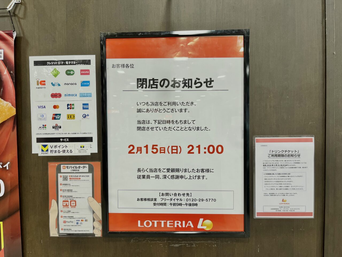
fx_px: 257
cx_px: 171
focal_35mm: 26
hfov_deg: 67.3
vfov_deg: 53.1
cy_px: 128
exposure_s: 1/120
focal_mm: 5.1
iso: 50
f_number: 1.6
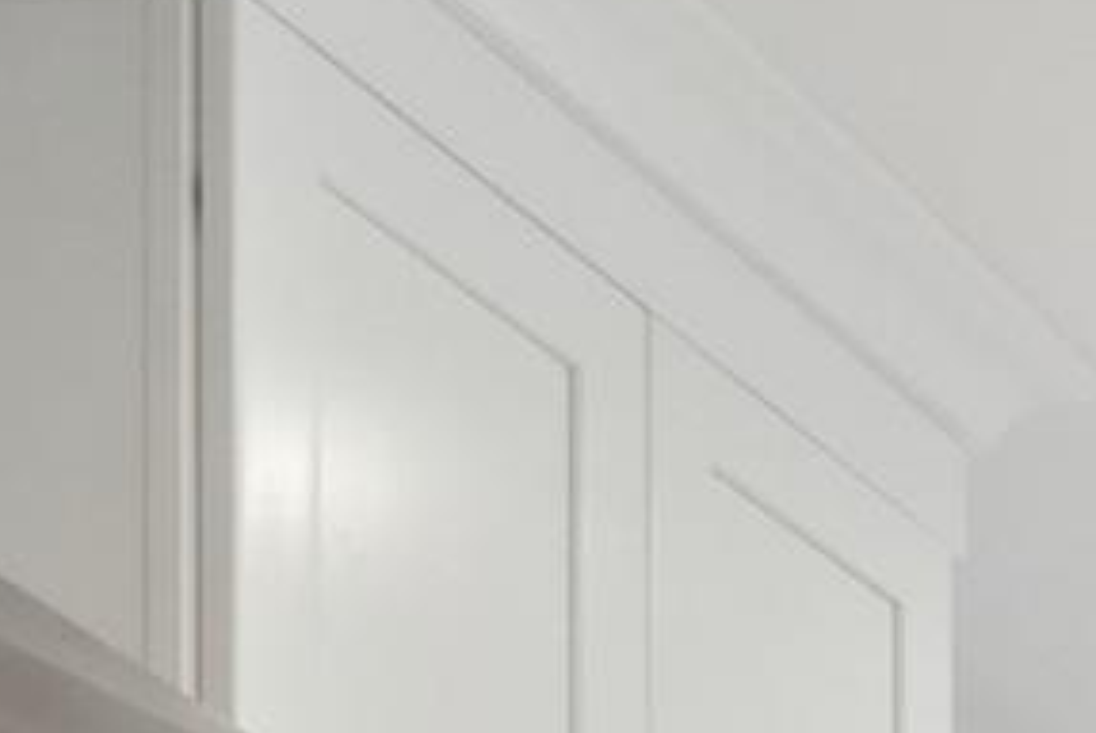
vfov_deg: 9.3
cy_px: 2182
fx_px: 3583
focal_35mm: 118
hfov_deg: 15.1
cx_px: 1955
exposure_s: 1/30
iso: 400
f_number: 8
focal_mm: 16.5
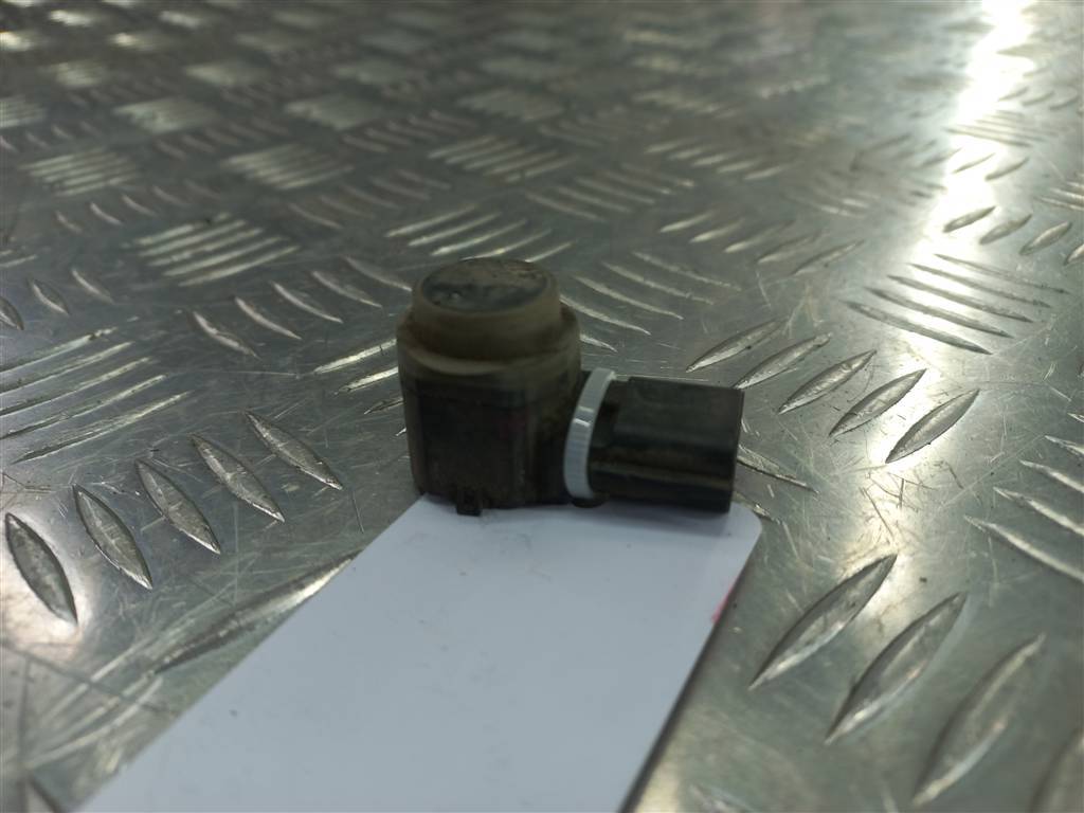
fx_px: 783
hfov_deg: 69.4
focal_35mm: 25
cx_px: 542
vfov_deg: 54.9
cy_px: 406
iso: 32
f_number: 1.8
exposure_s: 1/50
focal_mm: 4.6
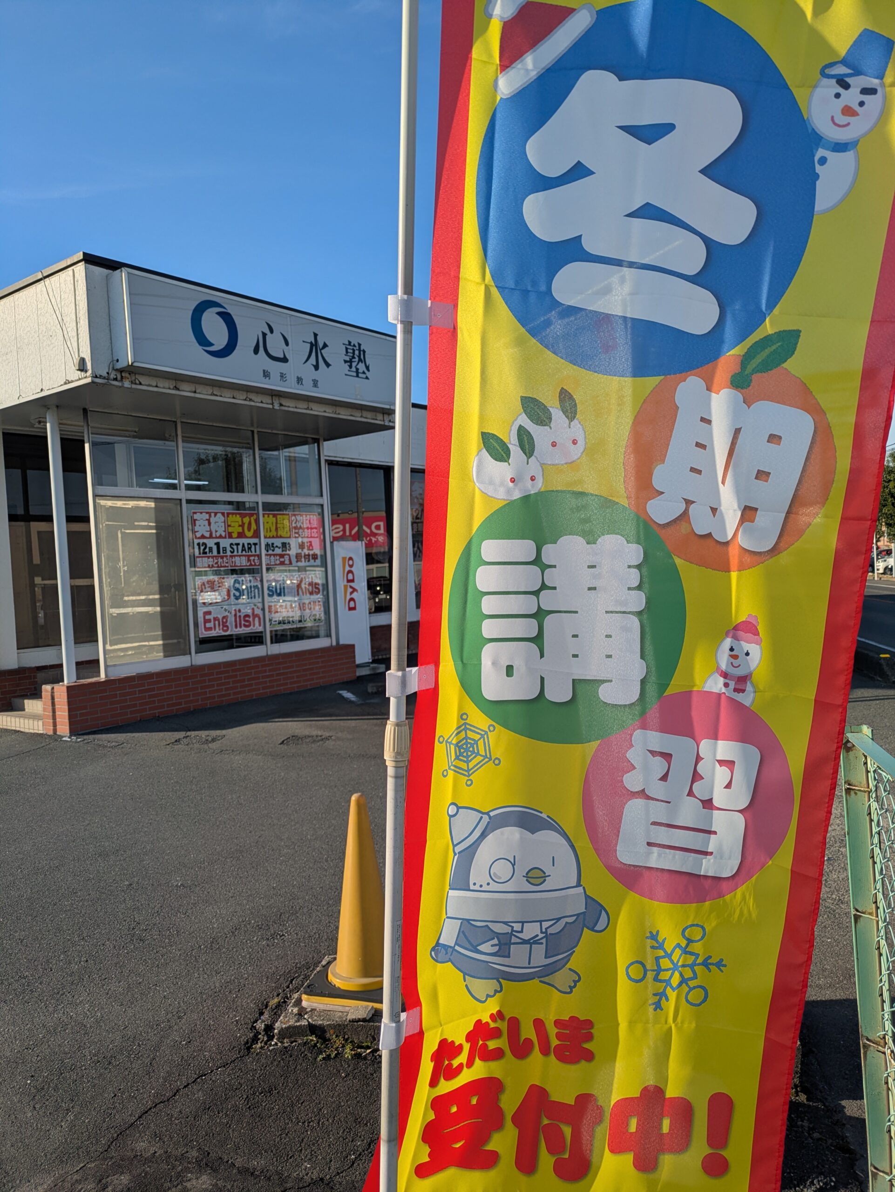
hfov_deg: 54.9
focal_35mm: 25
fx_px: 861
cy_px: 596
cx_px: 448
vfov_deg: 69.4
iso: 48
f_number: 1.89
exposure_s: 1/2294
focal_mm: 5.43
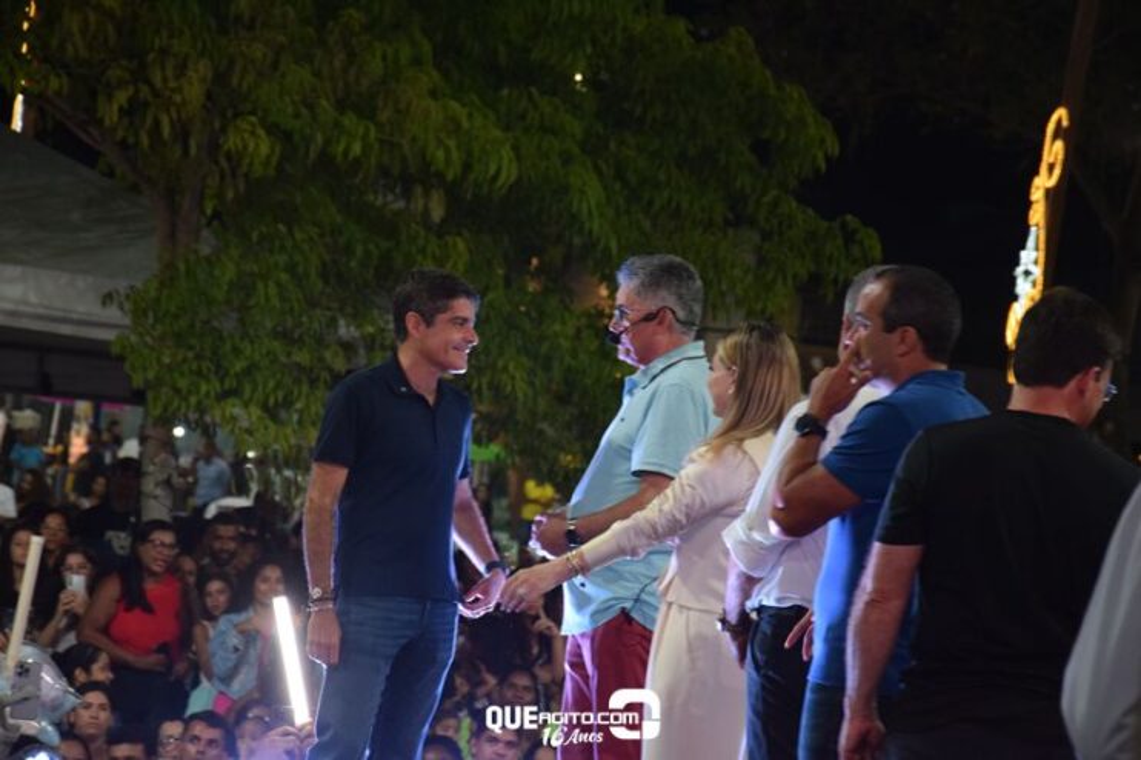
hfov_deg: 14.0
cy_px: 380
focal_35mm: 147
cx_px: 570
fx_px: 4657
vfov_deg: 9.3
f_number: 5.6
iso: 1400
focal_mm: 98
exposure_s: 1/60
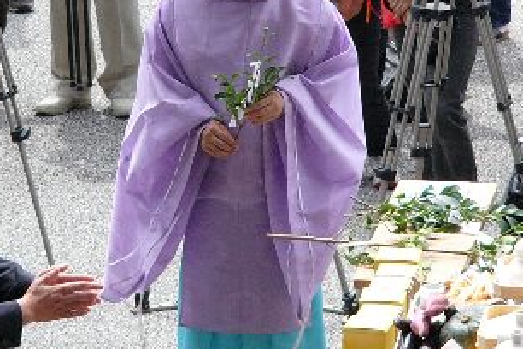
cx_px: 309
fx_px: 5244
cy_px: 74
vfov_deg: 3.8
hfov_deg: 5.7
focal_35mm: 361
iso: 100
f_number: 2.8
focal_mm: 27.6
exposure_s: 1/1000
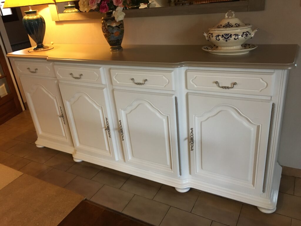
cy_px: 113
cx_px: 150
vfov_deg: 48.2
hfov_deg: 61.7
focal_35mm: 29
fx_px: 252
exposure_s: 1/33
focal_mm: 4.15
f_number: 2.2
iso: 200
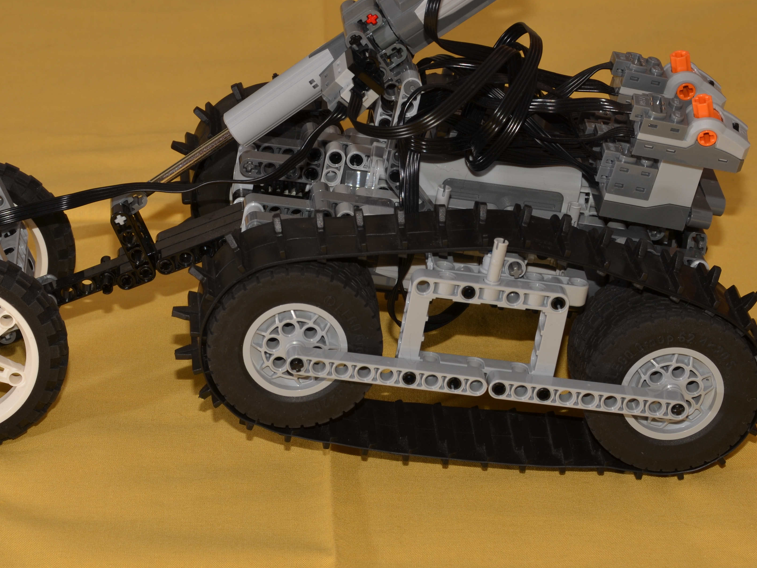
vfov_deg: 11.2
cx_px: 302
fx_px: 2887
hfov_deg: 14.9
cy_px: 226
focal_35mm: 132
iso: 100
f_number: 11
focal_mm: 60
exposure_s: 1/60
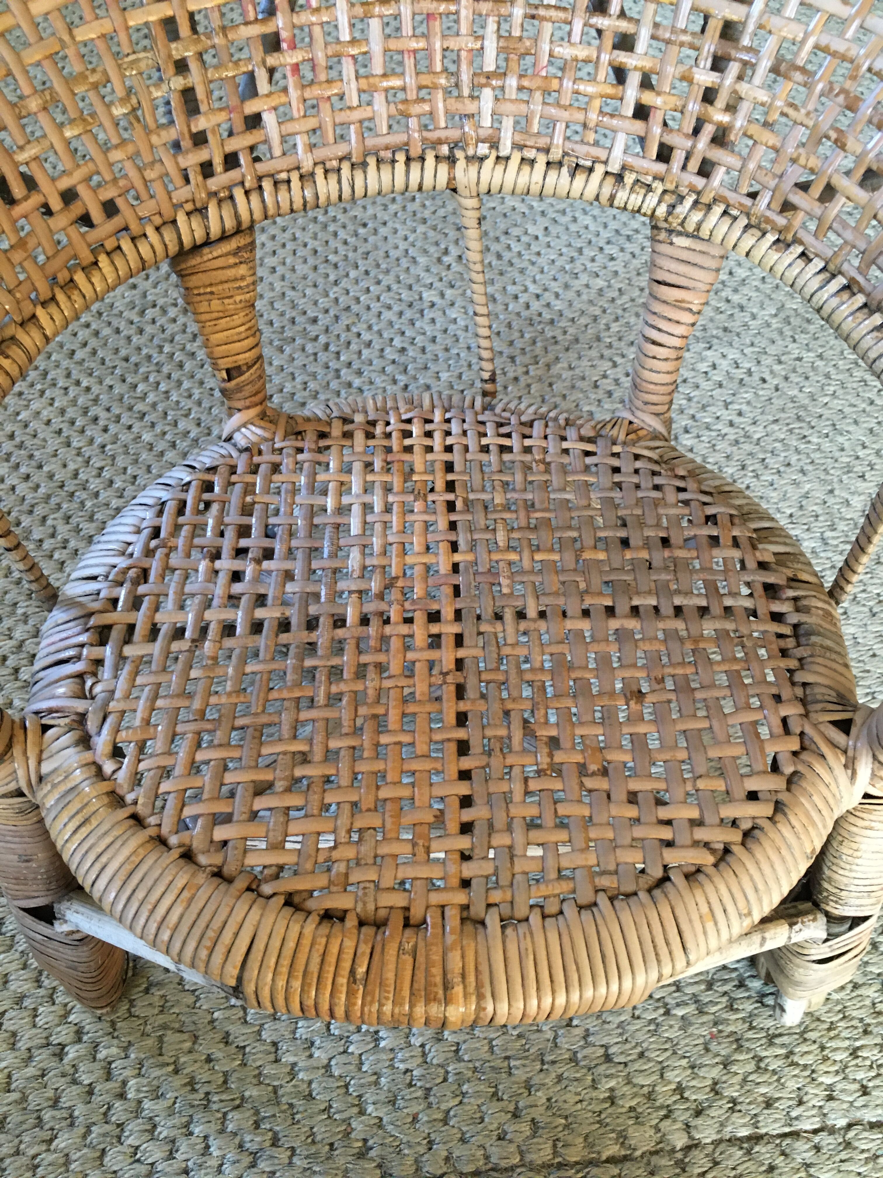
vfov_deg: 61.7
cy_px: 589
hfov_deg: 48.2
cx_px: 442
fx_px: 986
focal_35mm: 29
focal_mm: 4.15
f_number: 2.2
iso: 250
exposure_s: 1/33
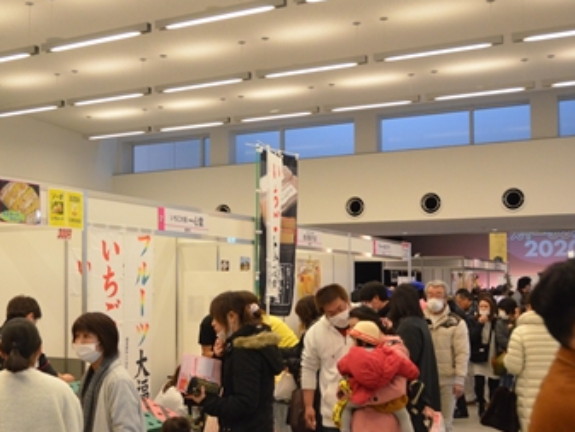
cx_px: 172
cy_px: 254
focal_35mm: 47
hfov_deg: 39.7
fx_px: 781
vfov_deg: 30.8
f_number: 7.1
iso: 3200
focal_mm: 22
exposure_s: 1/200
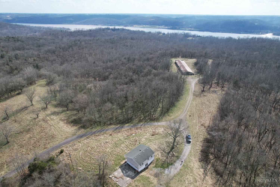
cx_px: 140
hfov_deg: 78.6
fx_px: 171
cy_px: 94
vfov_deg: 57.2
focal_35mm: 22
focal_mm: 8.38
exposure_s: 1/2000
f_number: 2.8
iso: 200
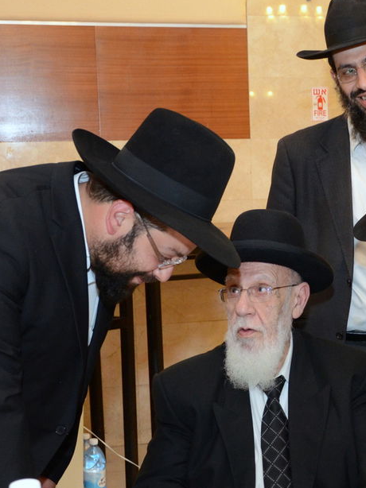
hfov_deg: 17.5
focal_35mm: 82
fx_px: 1158
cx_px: 377
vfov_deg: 23.8
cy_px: 295
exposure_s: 1/100
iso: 1600
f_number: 4
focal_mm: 25
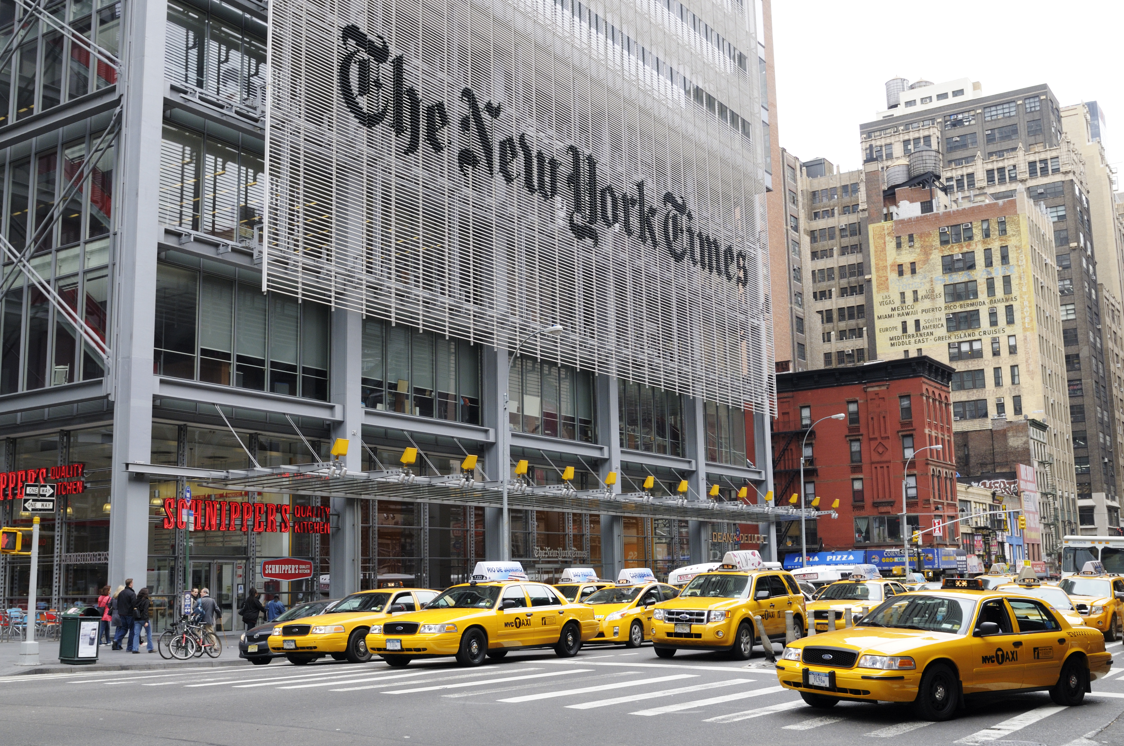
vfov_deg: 34.1
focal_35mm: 39
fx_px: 1216
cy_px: 373
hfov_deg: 49.6
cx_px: 562
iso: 200
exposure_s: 1/125
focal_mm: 26
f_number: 8
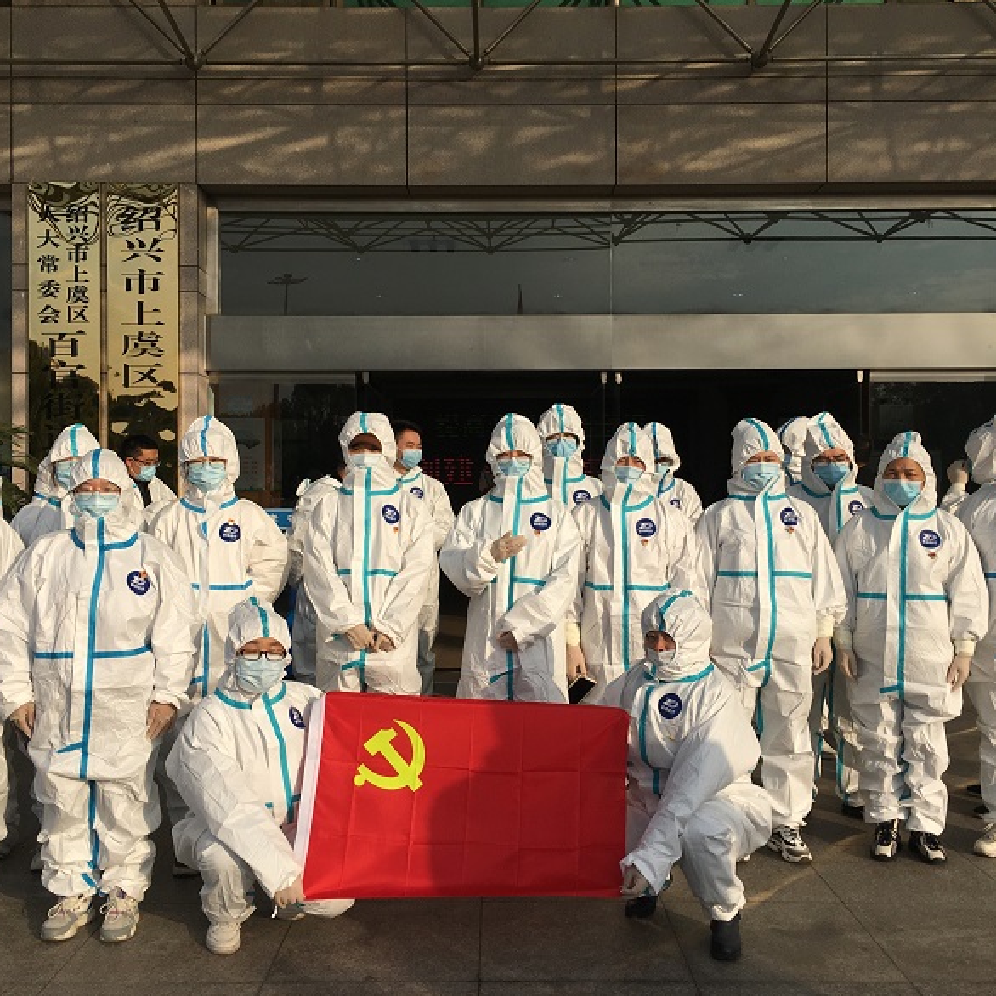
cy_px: 495
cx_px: 496
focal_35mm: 35
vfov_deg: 47.2
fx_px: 1139
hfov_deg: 47.2
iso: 25
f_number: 2.2
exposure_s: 1/1748
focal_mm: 4.15
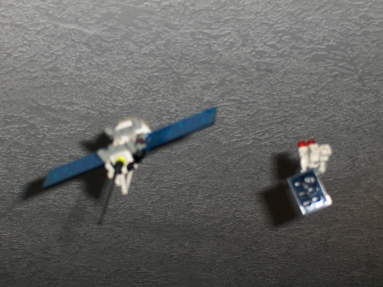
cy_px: 144
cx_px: 192
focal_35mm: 88
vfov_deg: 16.8
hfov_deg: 22.3
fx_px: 974
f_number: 4.4
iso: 100
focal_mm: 19.1
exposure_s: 1/100
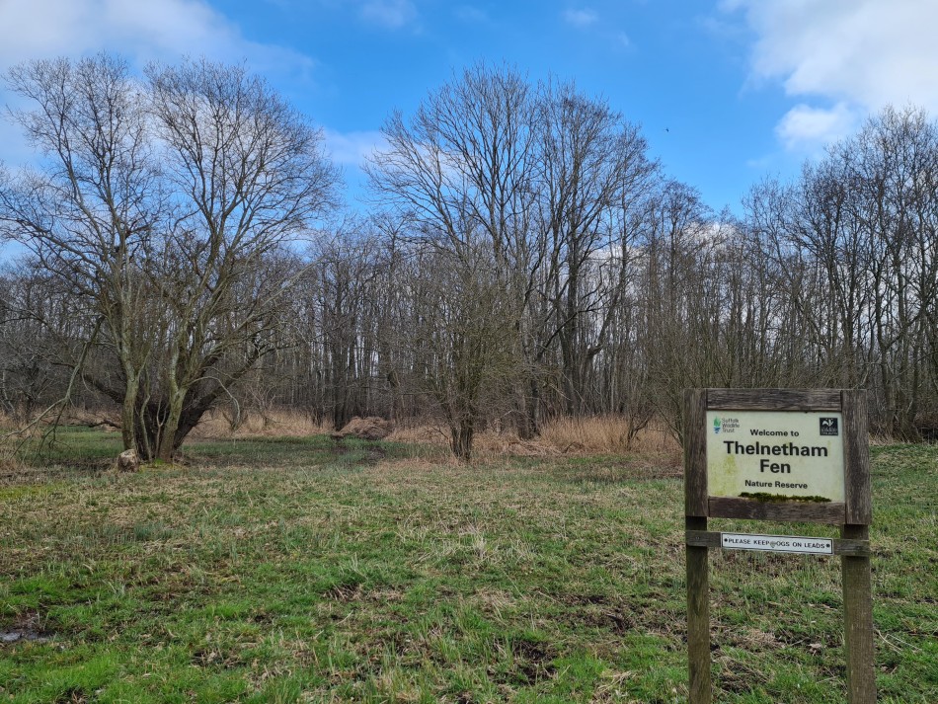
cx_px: 469
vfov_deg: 53.1
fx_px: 705
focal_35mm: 26
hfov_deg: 67.3
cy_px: 352
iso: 50
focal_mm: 5.4
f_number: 1.8
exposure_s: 1/1428
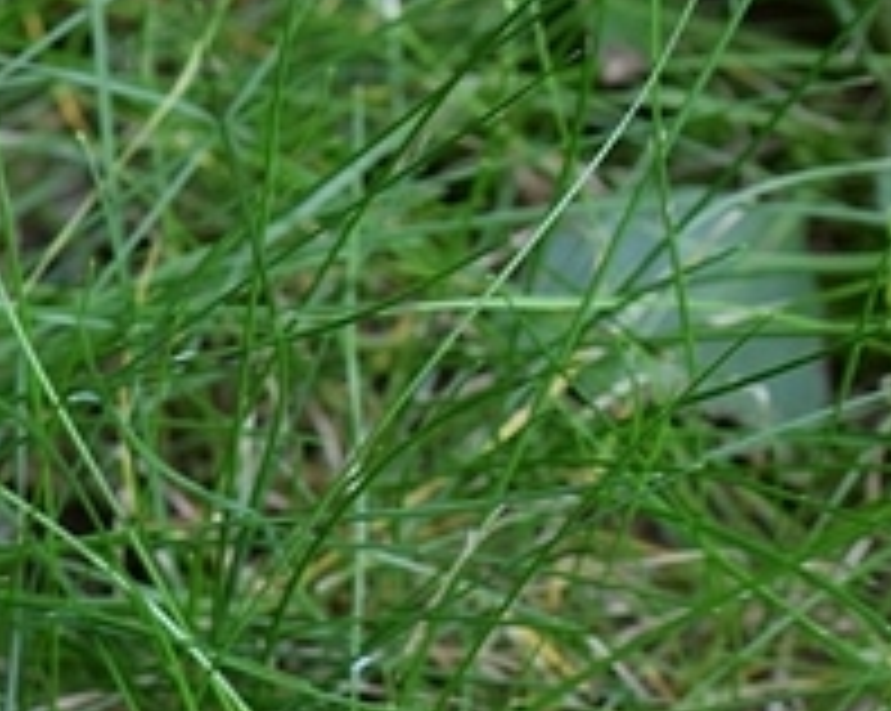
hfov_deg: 5.6
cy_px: 1177
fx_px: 9010
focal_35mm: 342
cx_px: -806
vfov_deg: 4.5
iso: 400
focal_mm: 60
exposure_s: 1/125
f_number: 6.3
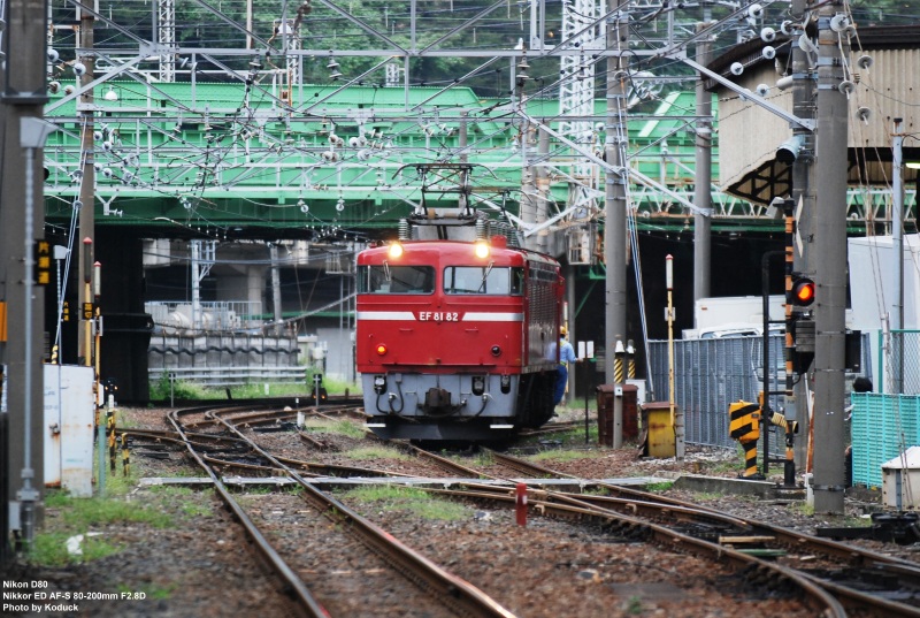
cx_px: 460
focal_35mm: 300
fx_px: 7682
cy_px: 309
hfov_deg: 6.9
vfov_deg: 4.6
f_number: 2.8
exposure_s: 1/125
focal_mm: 200
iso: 640
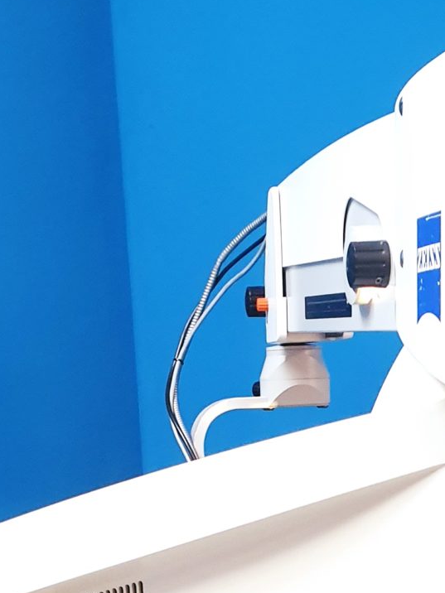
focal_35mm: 93
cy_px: 995
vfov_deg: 17.8
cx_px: 257
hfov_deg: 15.9
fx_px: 1594
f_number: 2.4
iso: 320
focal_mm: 4.3
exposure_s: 1/50
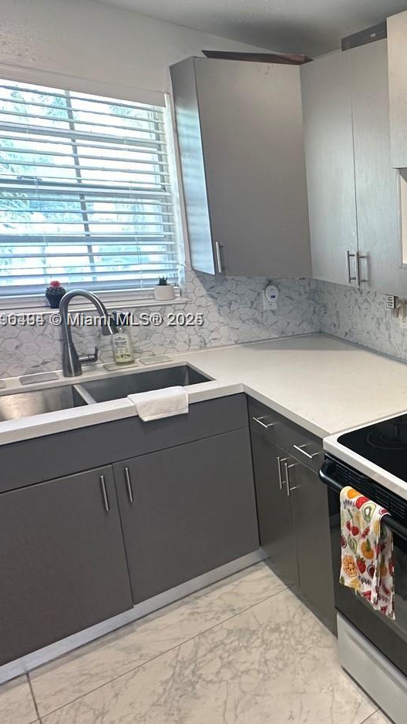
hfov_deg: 30.5
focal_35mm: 26
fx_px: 499
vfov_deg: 71.7
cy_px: 321
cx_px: 574
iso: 160
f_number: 2.2
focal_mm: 2.22
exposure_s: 1/60
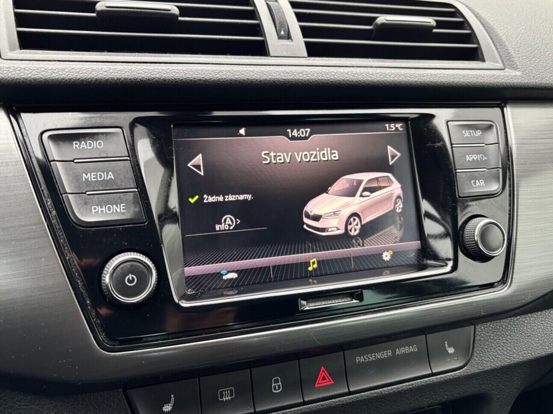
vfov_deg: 48.2
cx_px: 260
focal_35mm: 29
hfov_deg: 61.6
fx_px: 463
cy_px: 196
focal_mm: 5.96
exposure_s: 1/51
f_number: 1.6
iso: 200
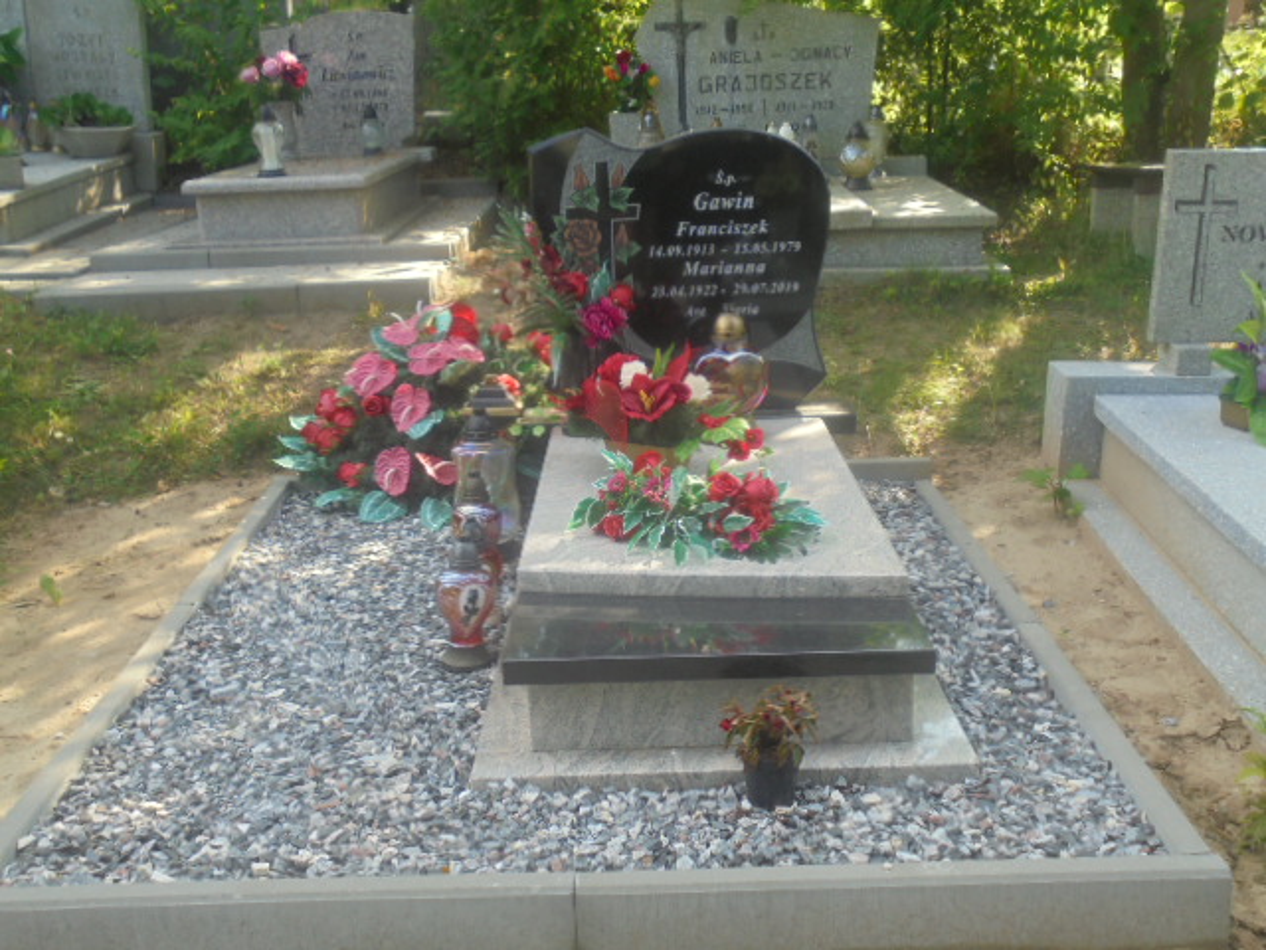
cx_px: 633
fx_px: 1390
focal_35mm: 38
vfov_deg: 37.7
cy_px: 475
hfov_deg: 49.0
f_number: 4.2
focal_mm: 6.9
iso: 100
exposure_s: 1/125
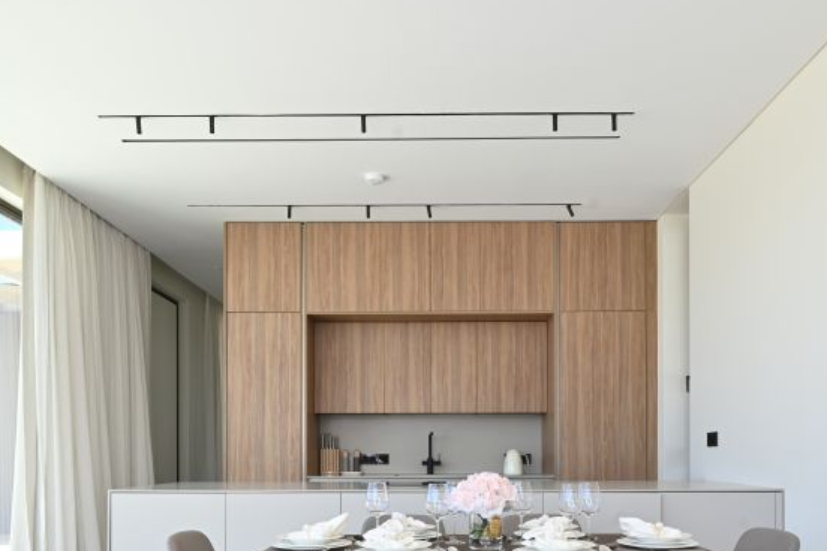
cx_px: 430
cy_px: 359
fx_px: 712
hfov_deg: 60.3
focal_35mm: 31
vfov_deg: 41.9
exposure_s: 1/125
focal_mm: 19
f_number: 9
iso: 320
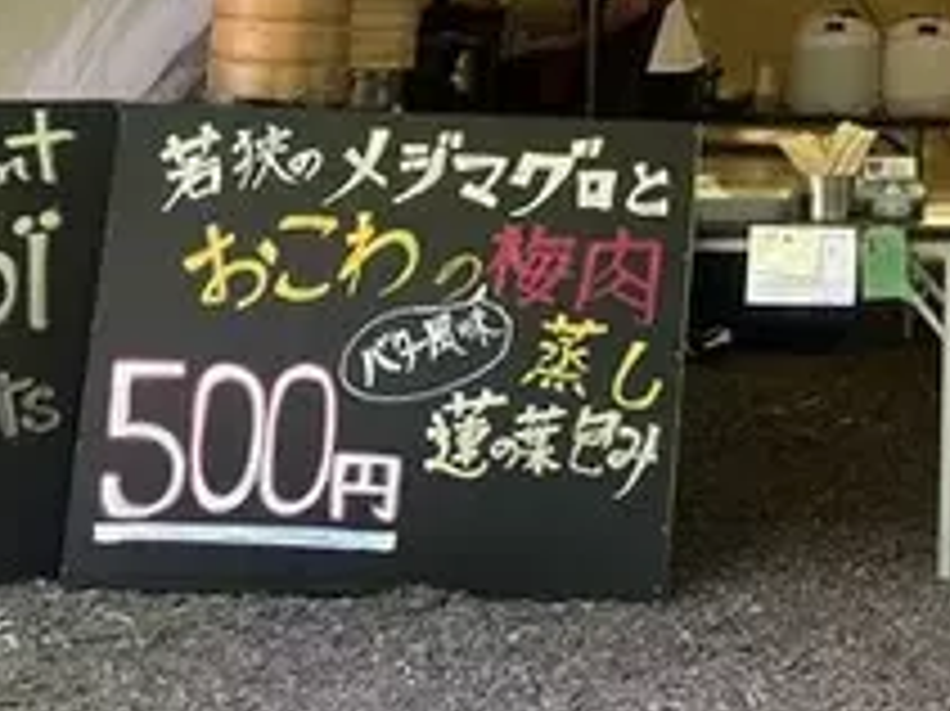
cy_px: -54
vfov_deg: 19.1
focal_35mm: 74
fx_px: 2030
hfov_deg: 24.7
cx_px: 1027
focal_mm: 5.1
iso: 100
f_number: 1.6
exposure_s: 1/122
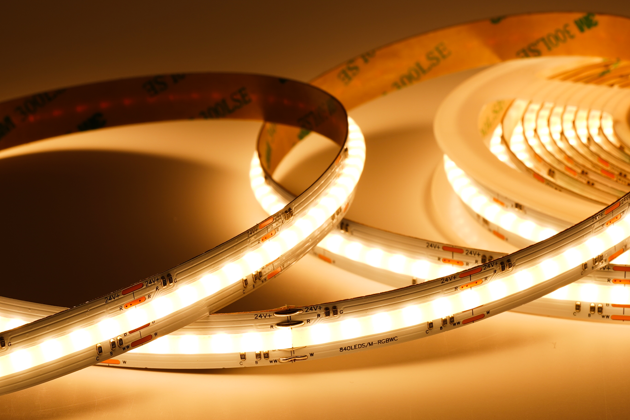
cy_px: 263
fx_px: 2152
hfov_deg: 16.6
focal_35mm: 123
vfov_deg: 11.1
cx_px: 174
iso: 64
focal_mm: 56
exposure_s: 1/25
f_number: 14
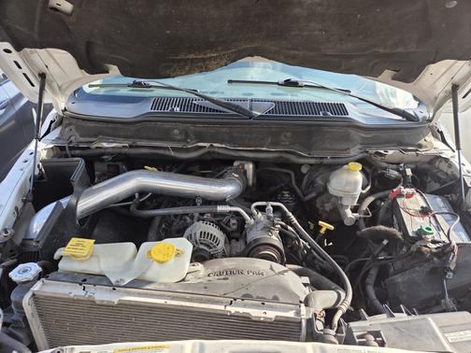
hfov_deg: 73.9
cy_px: 176
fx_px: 313
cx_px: 236
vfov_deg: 58.9
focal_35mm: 23
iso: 80
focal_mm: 5.4
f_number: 1.8
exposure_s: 1/861
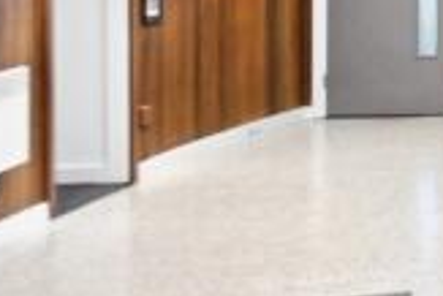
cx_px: 1177
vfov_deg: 14.0
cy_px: -95
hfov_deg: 13.1
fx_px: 1158
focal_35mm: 94
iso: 400
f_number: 8
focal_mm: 10
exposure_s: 1/6
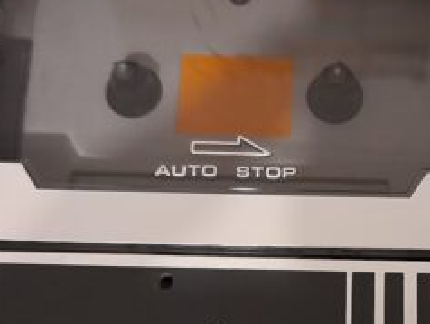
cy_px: 244
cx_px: 313
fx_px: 783
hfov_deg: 30.3
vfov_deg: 23.1
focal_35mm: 63
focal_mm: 4.6
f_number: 2
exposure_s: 1/25
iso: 640
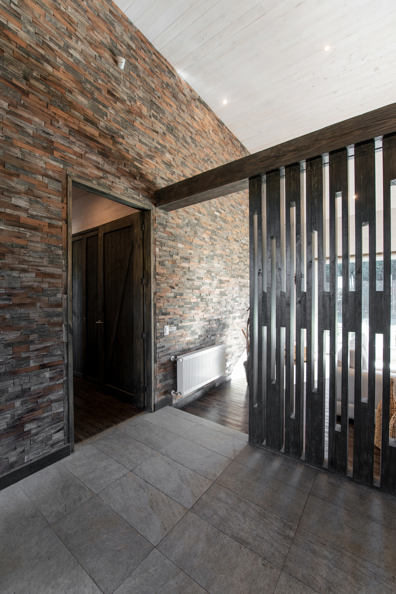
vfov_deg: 100.4
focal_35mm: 15
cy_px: 297
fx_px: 247
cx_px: 198
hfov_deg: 77.3
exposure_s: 1/20
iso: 200
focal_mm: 15
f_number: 5.6
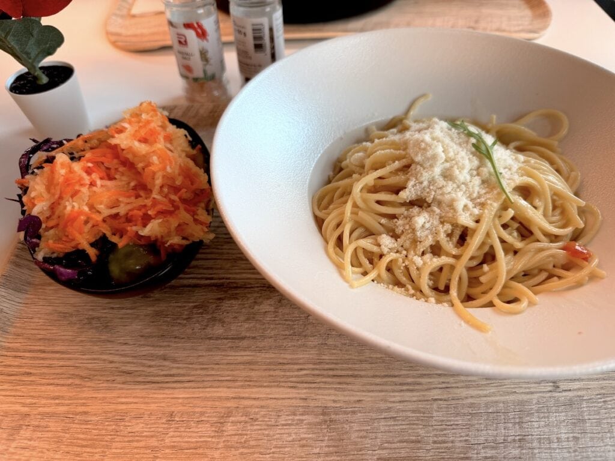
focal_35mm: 24
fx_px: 426
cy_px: 230
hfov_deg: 71.6
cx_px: 308
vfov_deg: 56.8
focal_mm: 6.76
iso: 80
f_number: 1.78
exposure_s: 1/100
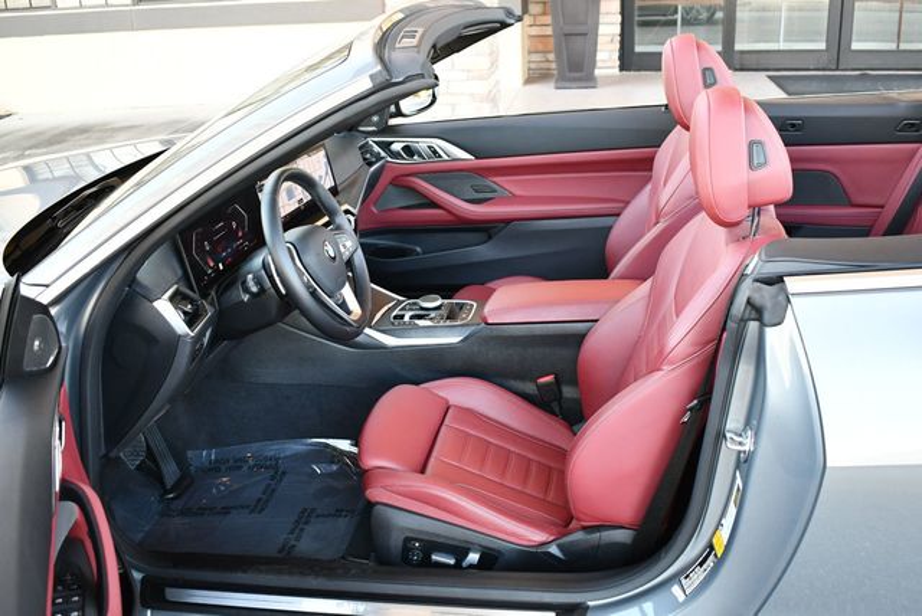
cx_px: 461
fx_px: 923
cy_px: 308
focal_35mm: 36
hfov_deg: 53.1
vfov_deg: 36.9
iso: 800
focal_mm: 18
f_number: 3.5
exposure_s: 1/160
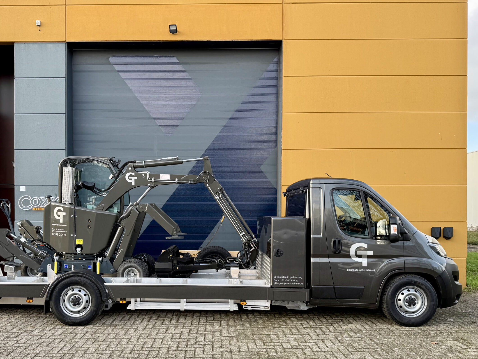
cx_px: 206
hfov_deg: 61.4
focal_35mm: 29
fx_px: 400
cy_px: 214
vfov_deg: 48.0
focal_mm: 6.76
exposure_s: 1/497
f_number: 1.78
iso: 80
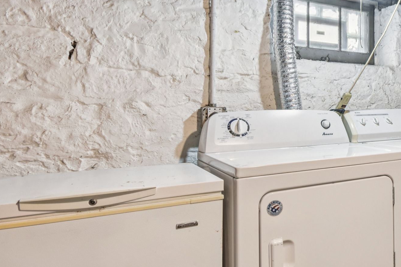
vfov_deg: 38.7
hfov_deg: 44.1
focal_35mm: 34
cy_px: 106
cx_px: 432
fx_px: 379
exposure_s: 1/6
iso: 640
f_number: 8
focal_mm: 10
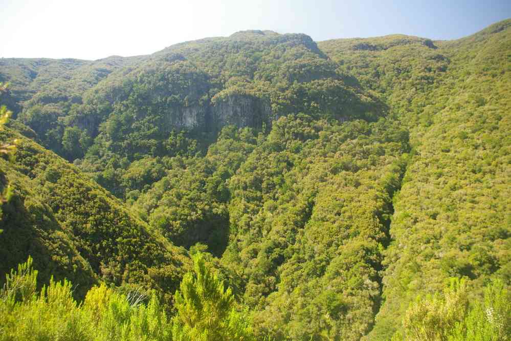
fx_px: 383
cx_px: 256
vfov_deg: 47.9
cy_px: 170
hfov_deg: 67.4
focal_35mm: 27
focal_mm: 18
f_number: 7.1
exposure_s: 1/40
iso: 200
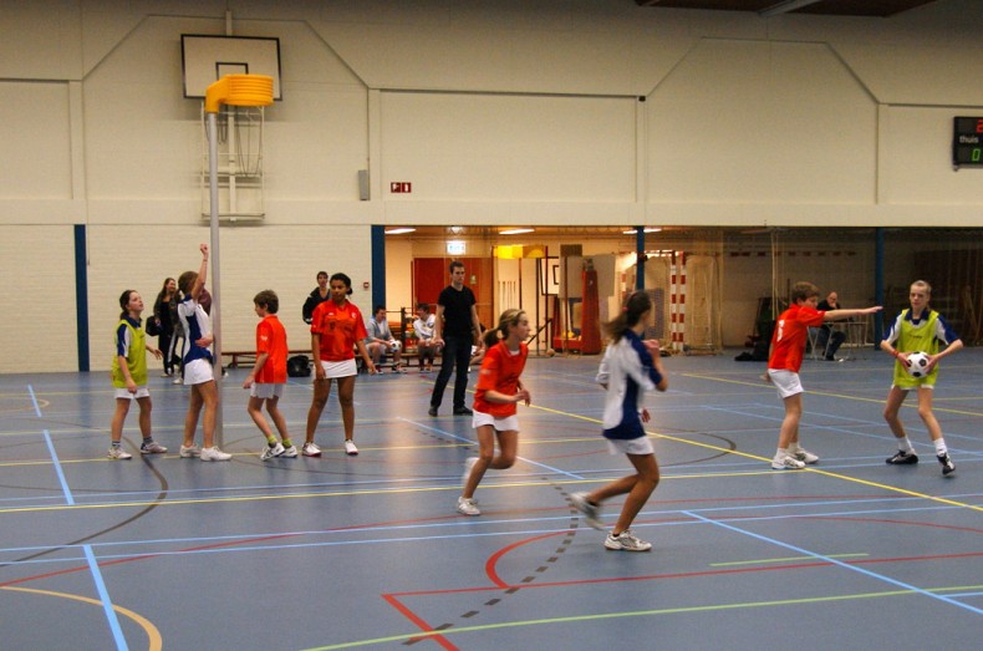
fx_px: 1063
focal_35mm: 39
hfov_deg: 49.6
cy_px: 326
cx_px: 492
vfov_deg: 34.1
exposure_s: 1/100
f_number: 4
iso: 800
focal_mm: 26
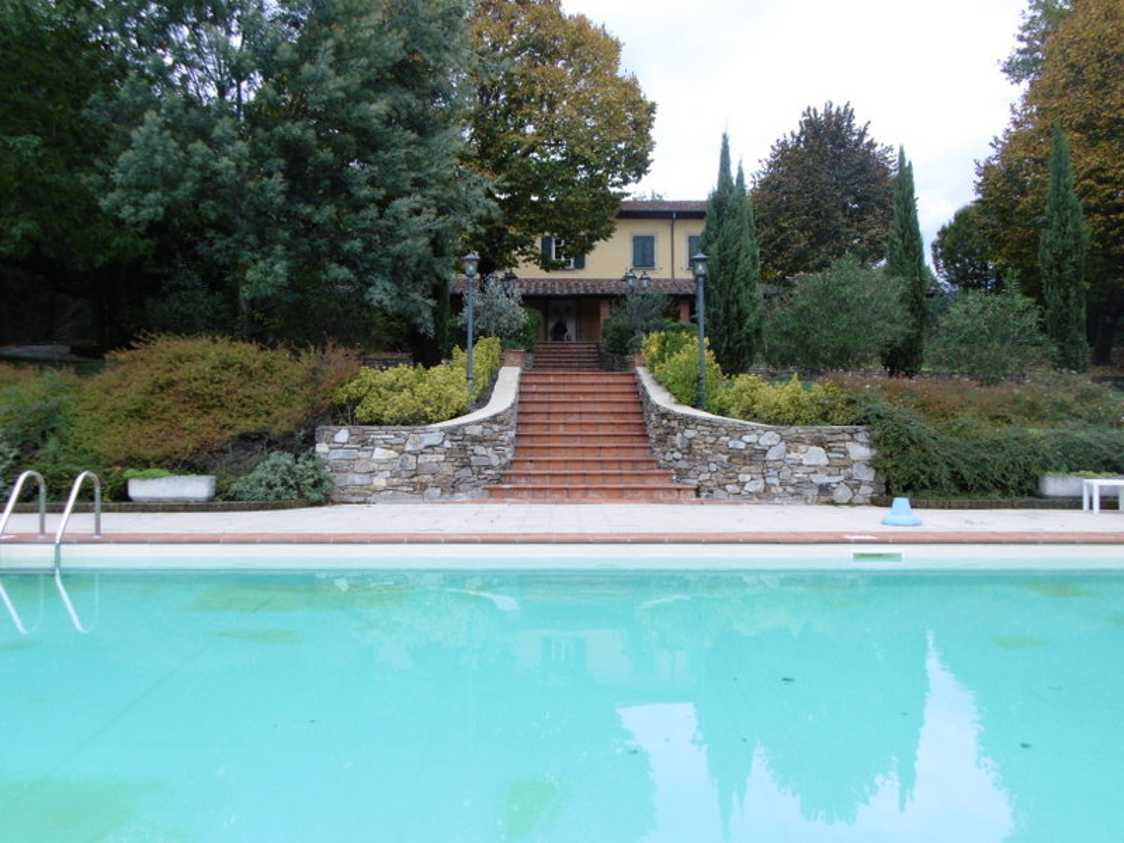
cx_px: 562
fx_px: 942
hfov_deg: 61.7
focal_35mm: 29
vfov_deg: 48.2
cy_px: 422
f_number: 3.2
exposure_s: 1/640
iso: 100
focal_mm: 5.3
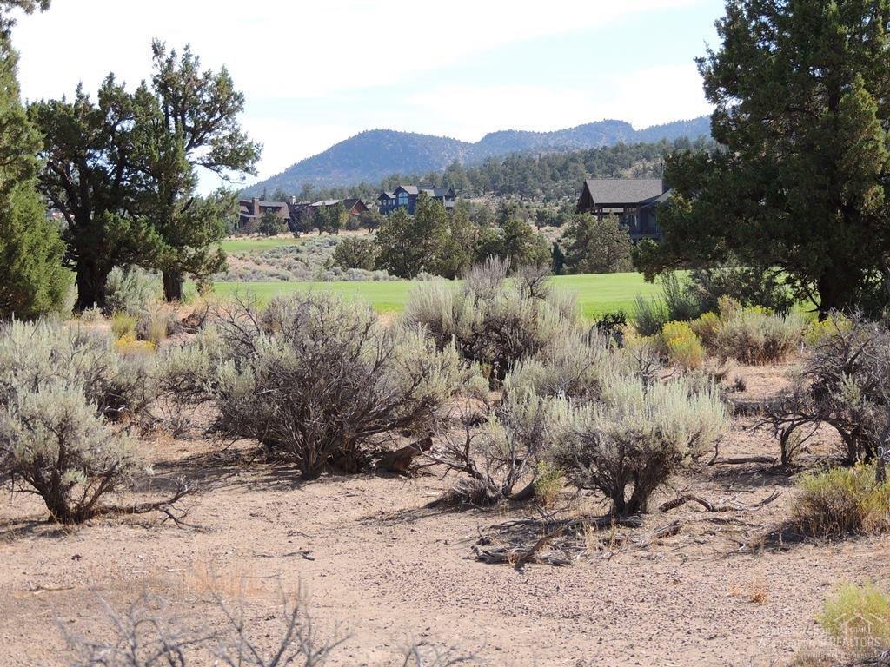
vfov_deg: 11.0
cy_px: 334
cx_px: 445
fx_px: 3471
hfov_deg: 14.6
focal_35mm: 135
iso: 100
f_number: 4.3
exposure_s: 1/400
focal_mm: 24
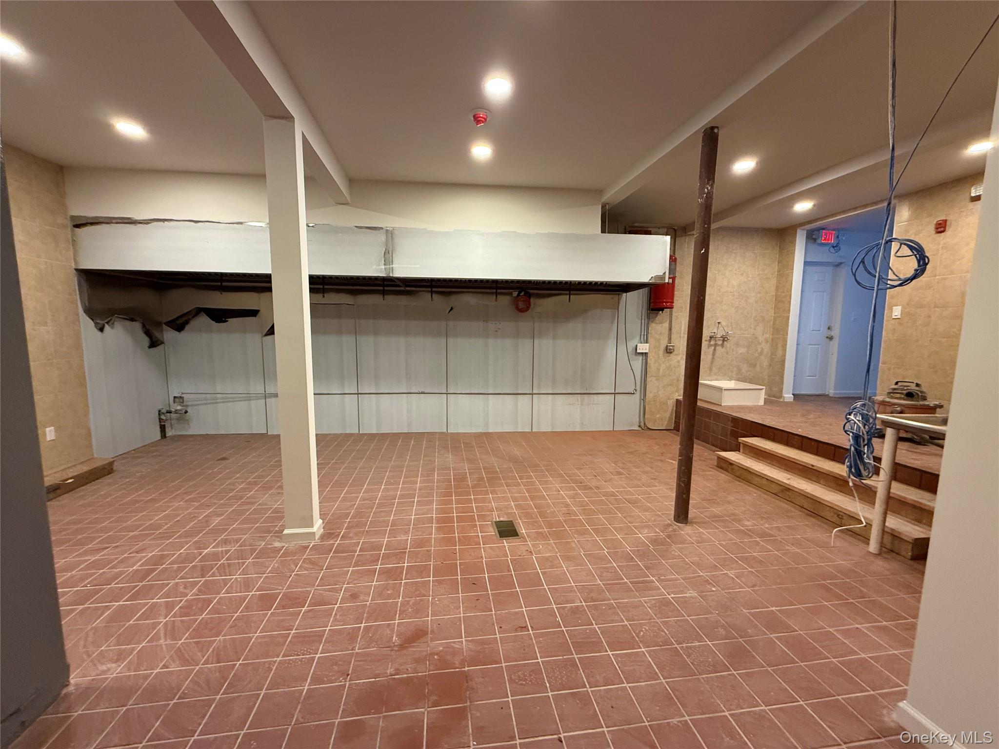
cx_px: 500
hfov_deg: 102.1
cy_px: 374
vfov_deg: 85.7
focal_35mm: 14
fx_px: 404
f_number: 2.2
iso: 400
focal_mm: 2.22
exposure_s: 1/60
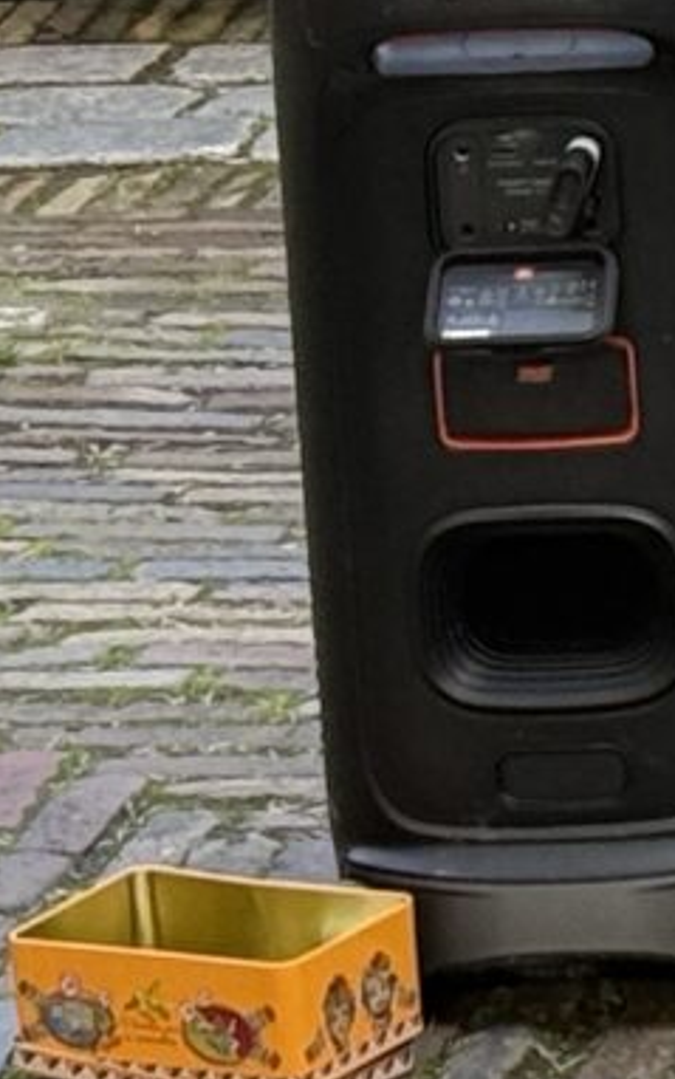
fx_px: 10029
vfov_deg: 6.0
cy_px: -921
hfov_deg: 3.8
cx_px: 1056
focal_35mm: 341
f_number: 1.78
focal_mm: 6.76
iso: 160
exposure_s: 1/115
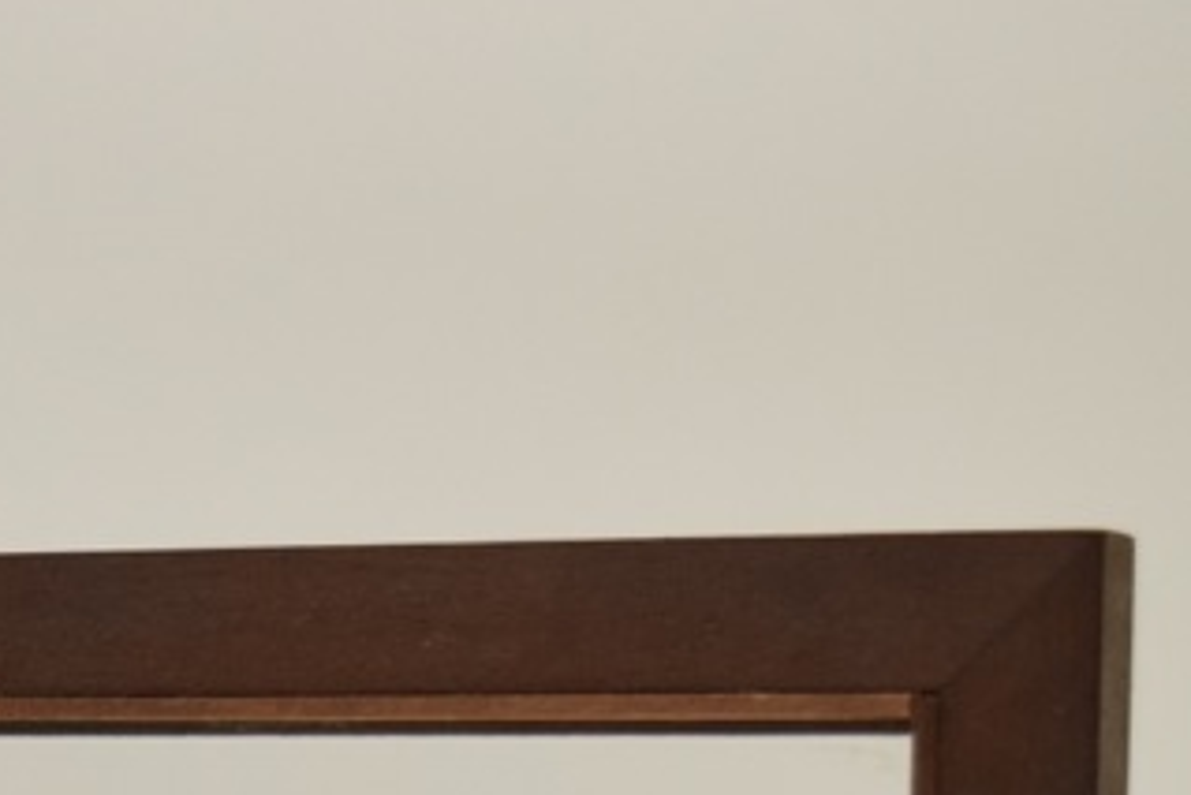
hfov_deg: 13.8
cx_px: -485
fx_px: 4667
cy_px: 1207
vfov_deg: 9.5
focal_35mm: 141
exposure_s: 1/100
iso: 800
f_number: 5.6
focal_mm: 30
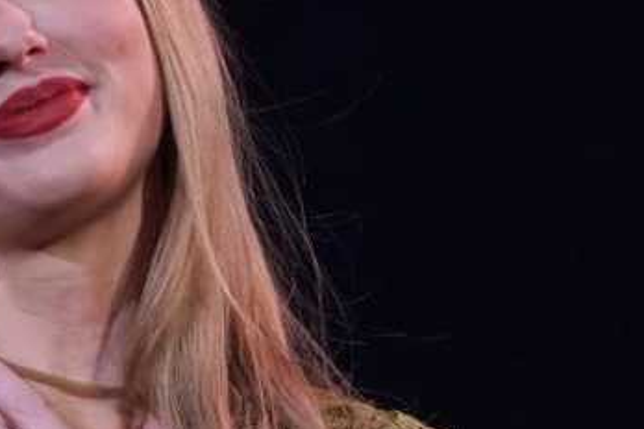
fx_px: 19104
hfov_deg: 1.9
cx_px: 37
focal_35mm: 1068
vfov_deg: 1.3
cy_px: 480
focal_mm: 332
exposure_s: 1/350
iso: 5000
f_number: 5.6
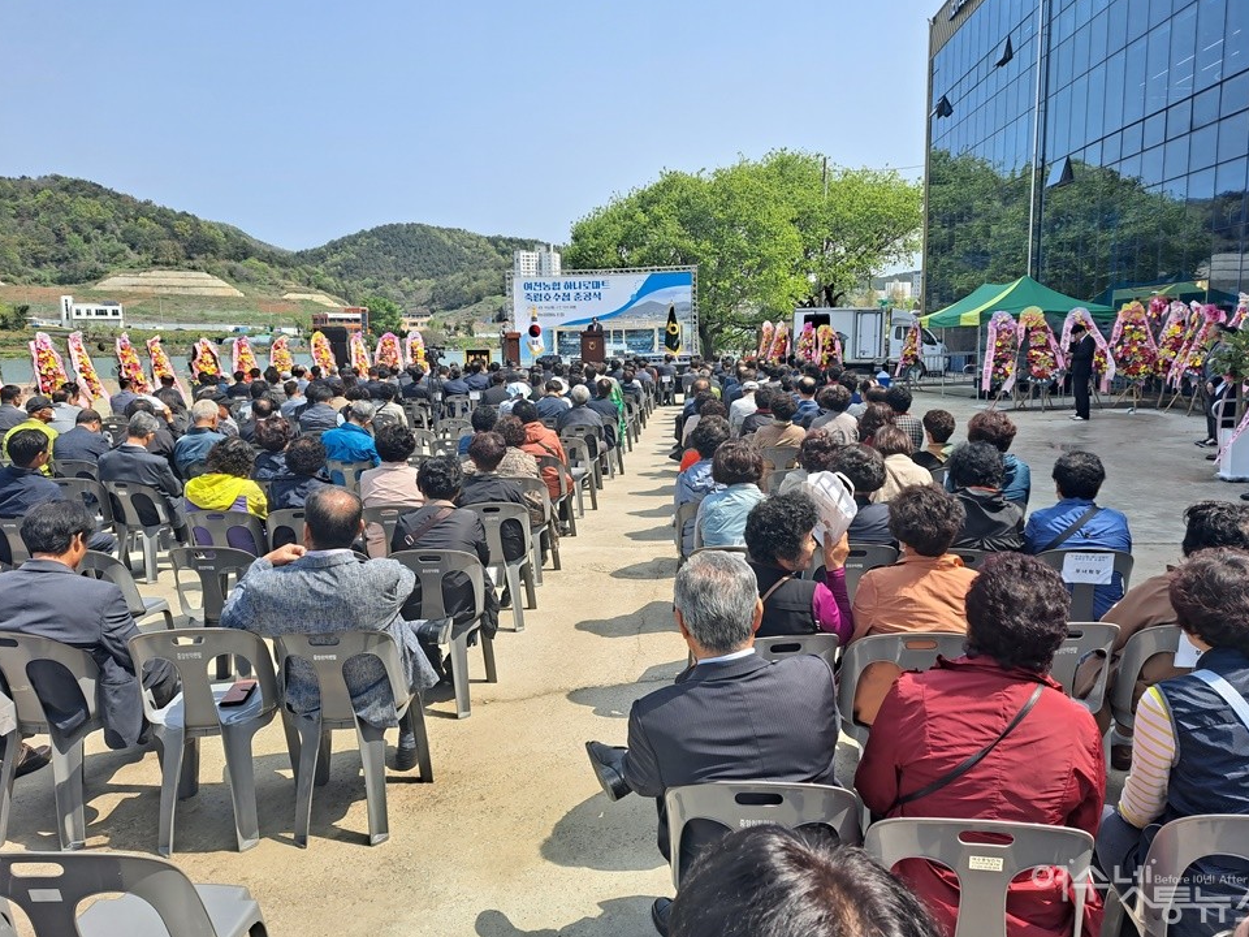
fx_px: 902
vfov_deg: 54.9
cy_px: 455
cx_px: 643
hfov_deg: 69.4
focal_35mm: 25
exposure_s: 1/753
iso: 25
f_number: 1.8
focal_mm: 5.23
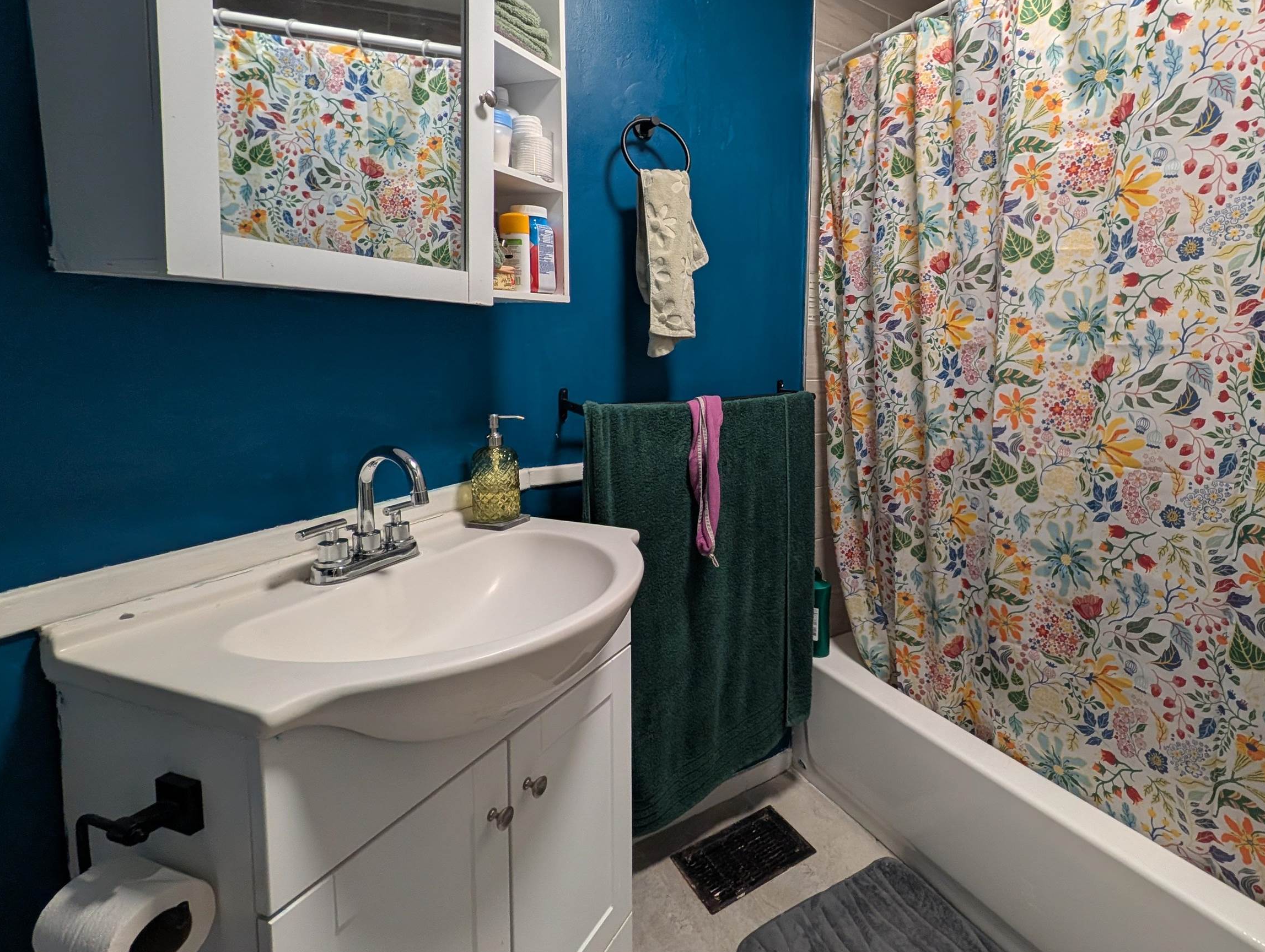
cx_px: 796
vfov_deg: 77.6
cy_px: 396
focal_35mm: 16
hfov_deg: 92.4
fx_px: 586
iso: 182
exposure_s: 1/120
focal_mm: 2.02
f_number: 1.7
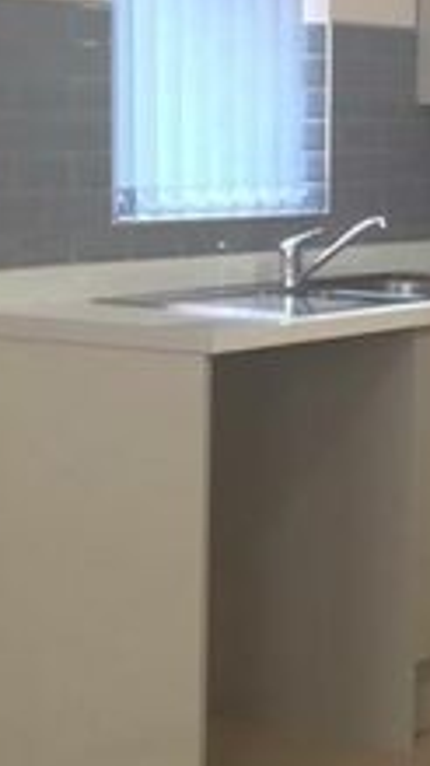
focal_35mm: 101
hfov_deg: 10.7
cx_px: 944
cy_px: 285
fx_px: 2050
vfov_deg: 21.1
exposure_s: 1/33
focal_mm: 4.15
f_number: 2.2
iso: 80
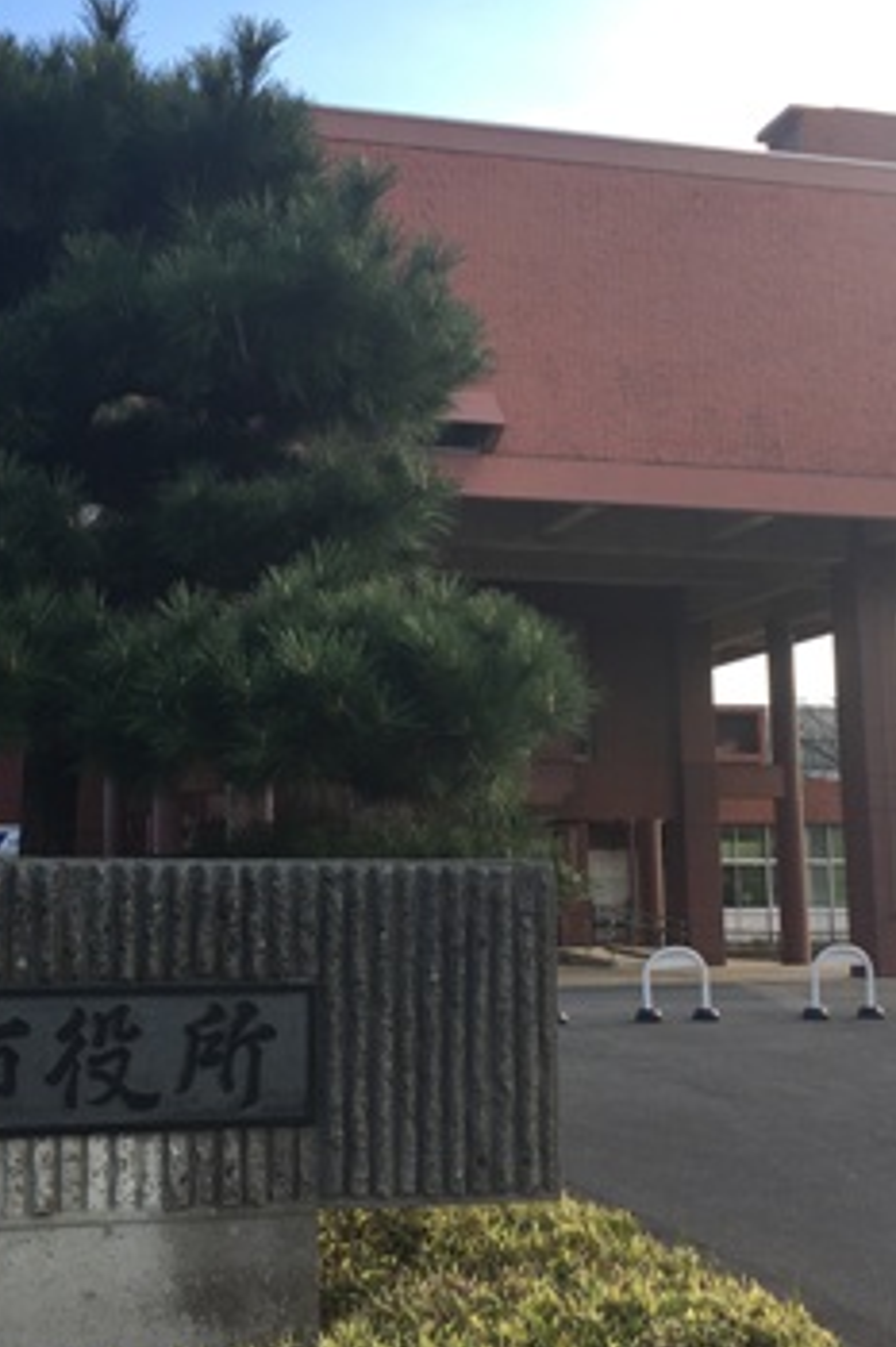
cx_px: 290
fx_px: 1719
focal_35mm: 46
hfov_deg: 29.0
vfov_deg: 42.8
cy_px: 685
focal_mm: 4.15
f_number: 2.2
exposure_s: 1/463
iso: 25
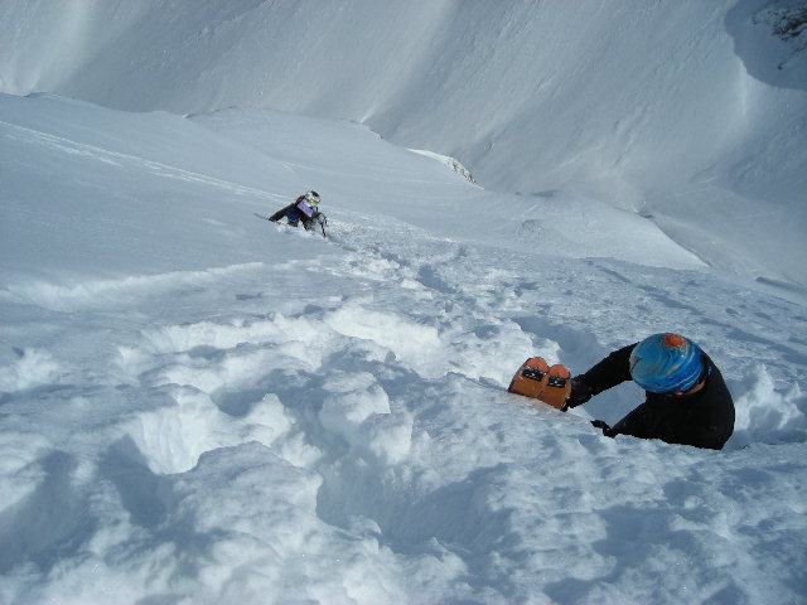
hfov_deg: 45.8
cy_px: 302
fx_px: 956
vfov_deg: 35.1
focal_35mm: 41
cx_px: 404
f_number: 6.6
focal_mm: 6.8
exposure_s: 1/590
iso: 50
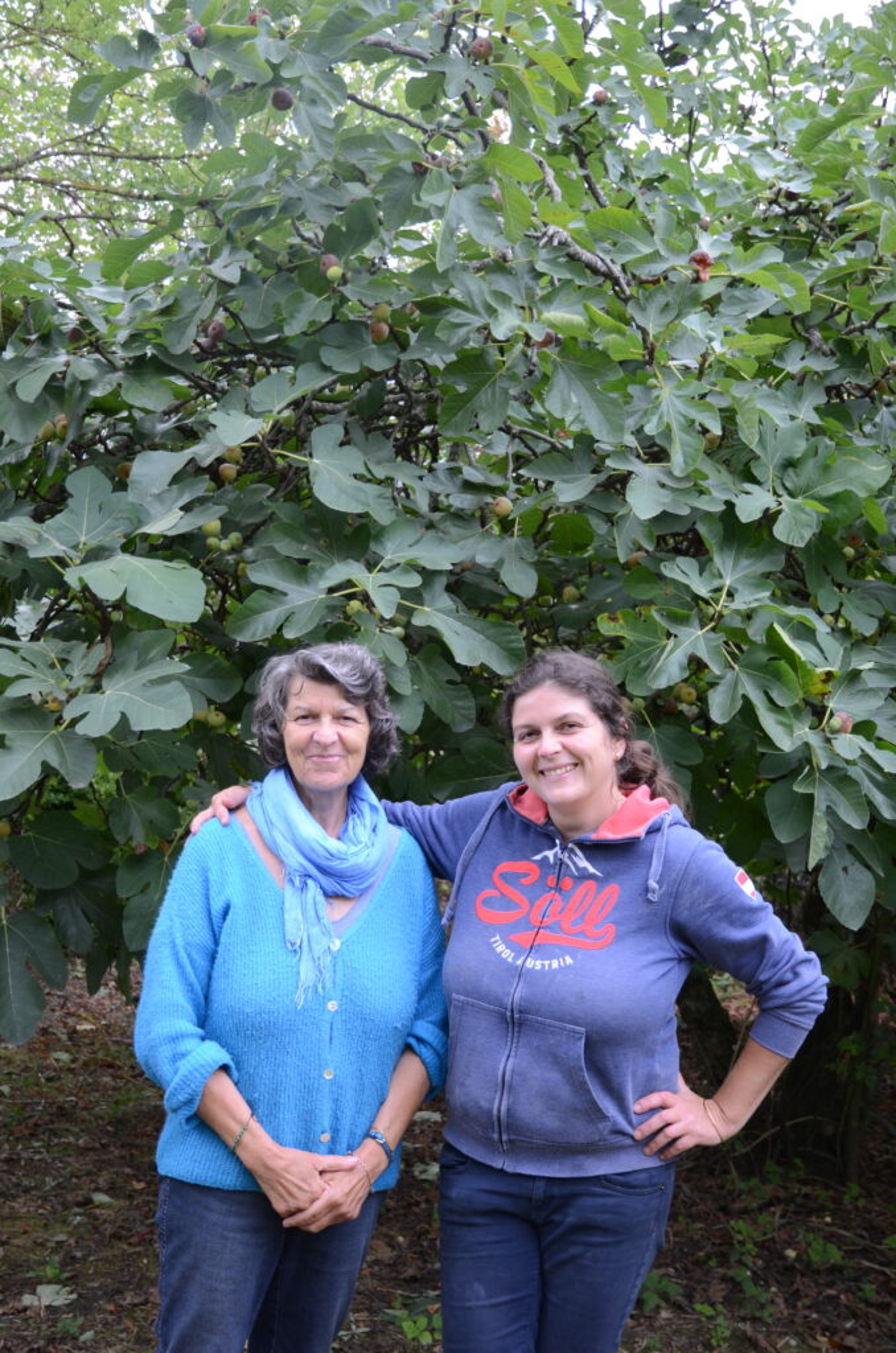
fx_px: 1575
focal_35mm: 42
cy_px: 676
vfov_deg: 46.5
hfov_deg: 31.7
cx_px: 448
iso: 100
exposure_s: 1/80
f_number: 4.2
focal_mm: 28
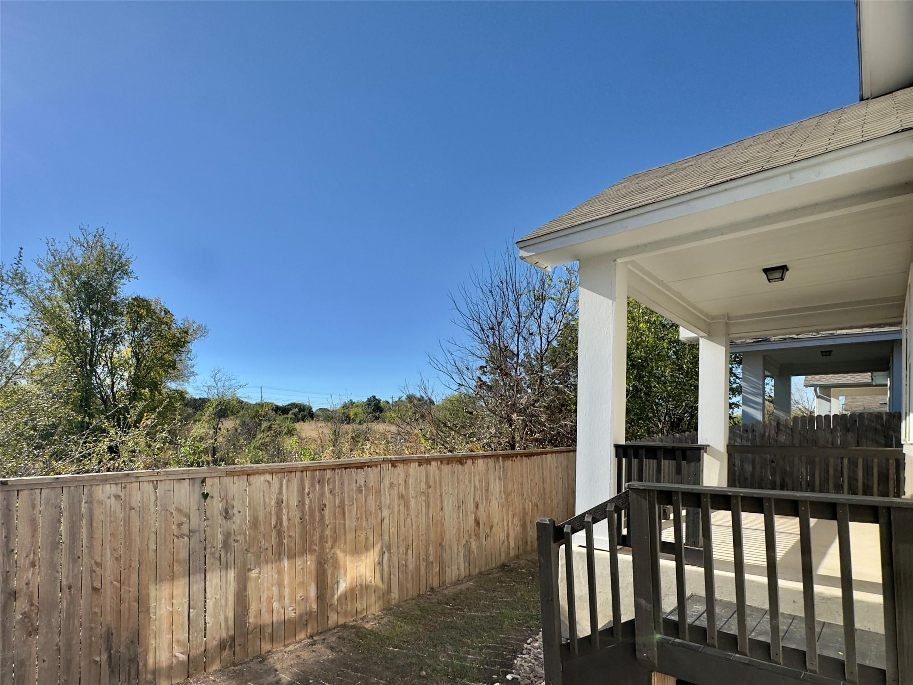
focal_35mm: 14
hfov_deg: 102.1
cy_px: 342
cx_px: 456
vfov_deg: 85.7
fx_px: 369
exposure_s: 1/1927
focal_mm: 2.22
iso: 50
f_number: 2.2
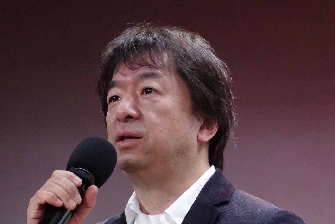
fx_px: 1629
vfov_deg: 7.8
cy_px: 149
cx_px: 178
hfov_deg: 11.7
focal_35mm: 175
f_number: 4
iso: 6400
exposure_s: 1/640
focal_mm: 46.41
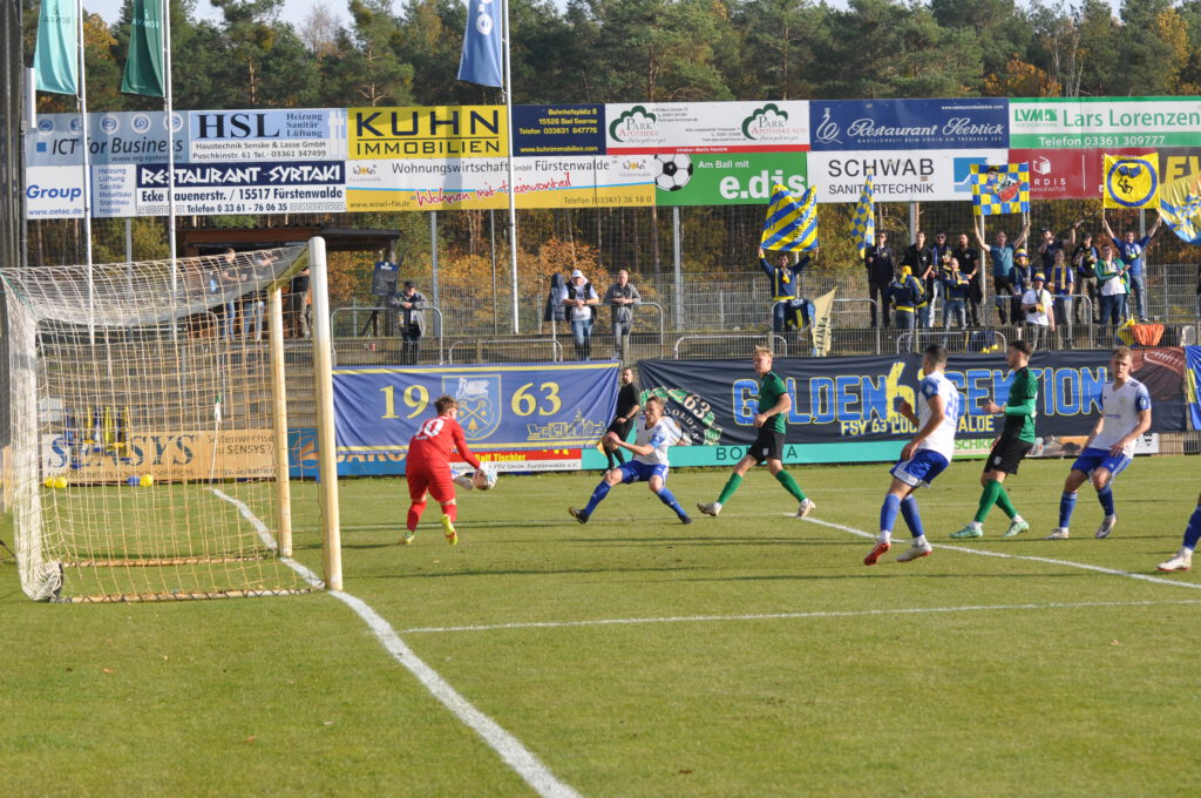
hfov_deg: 17.5
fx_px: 3898
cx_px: 600
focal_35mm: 117
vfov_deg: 11.7
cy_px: 399
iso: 200
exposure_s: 1/500
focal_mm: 78
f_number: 5.6
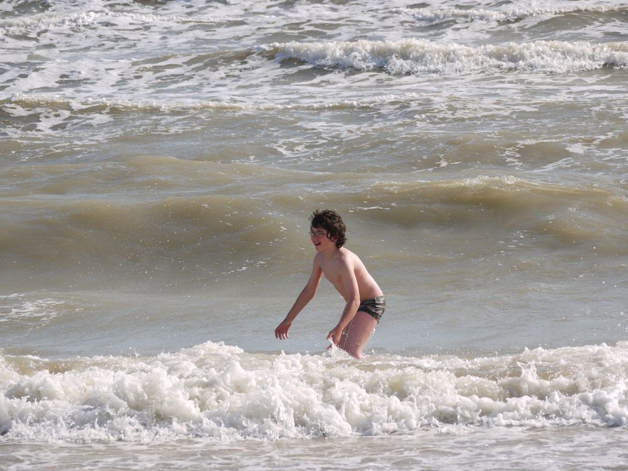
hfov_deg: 9.0
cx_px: 314
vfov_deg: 6.8
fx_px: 3973
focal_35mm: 219
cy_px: 236
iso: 100
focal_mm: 109
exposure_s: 1/500
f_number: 7.1
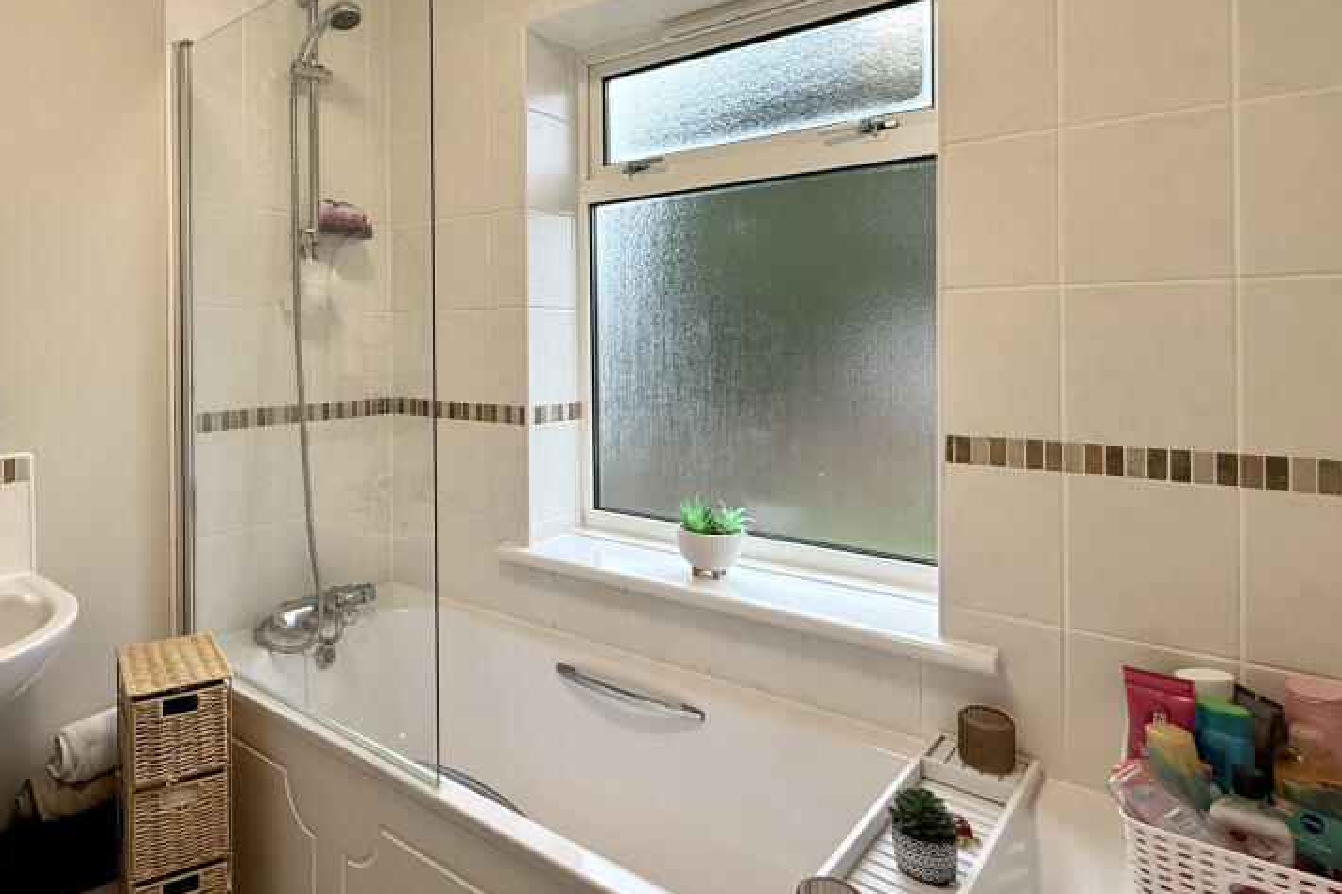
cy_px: 295
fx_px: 783
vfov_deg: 58.1
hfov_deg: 79.1
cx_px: 469
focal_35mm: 21
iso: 125
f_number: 2.2
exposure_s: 1/100
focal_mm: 2.22
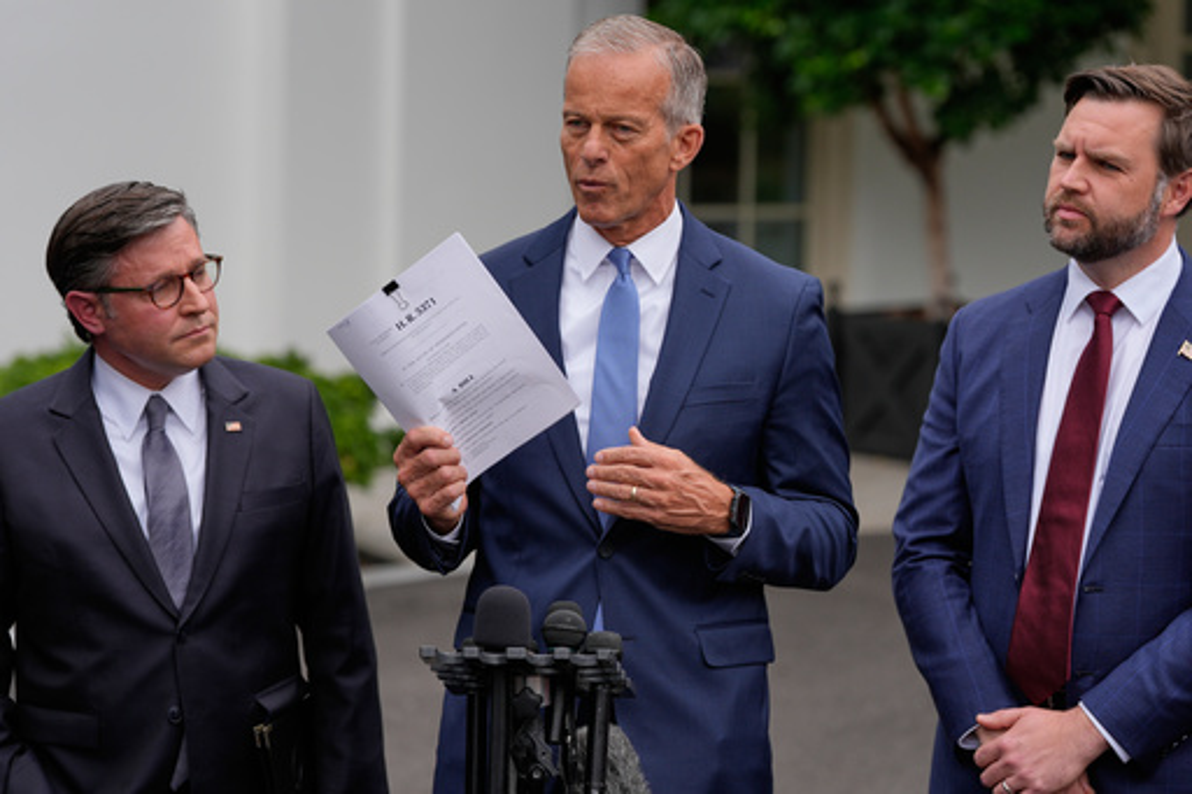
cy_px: 397
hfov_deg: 16.9
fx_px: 4005
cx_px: 596
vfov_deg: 11.3
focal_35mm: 121
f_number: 3.5
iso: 250
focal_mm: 121
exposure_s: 1/640
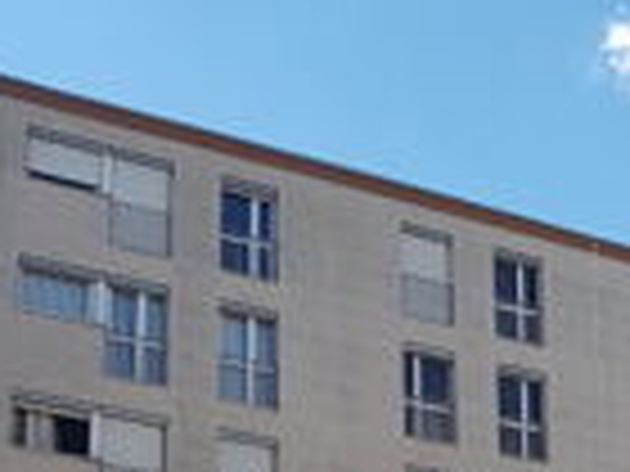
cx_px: 706
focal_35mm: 89
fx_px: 1620
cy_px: 773
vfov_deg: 15.0
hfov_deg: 20.9
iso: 40
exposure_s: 1/1604
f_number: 1.7
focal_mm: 4.2
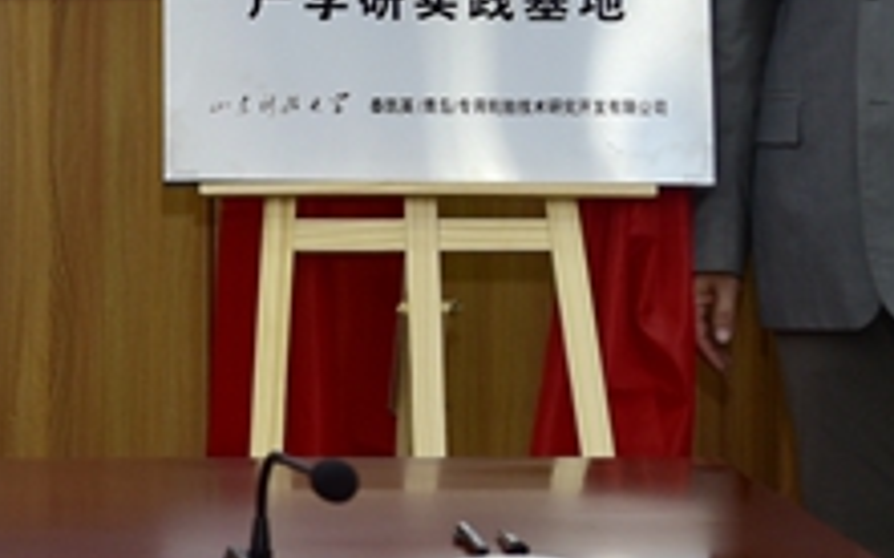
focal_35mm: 140
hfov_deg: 14.3
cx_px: -283
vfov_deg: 9.1
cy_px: -245
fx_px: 3410
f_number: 4
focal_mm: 38
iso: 100
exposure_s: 1/60
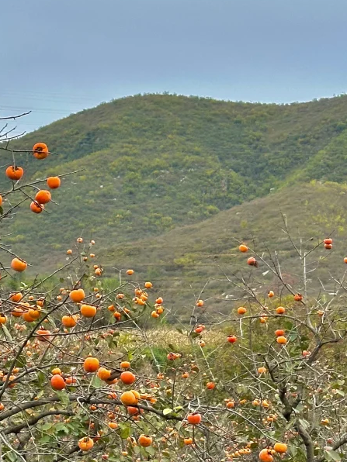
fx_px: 1550
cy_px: 292
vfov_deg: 16.9
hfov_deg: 12.7
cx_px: 85
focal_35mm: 116
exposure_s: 1/1667
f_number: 1.78
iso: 64
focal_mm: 6.86
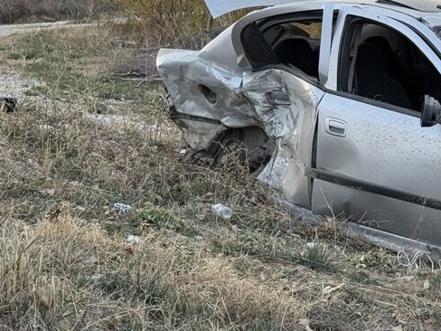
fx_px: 1605
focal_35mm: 126
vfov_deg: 11.7
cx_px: 446
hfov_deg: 15.3
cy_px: 69
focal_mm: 6.76
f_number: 1.78
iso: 64
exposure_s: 1/159
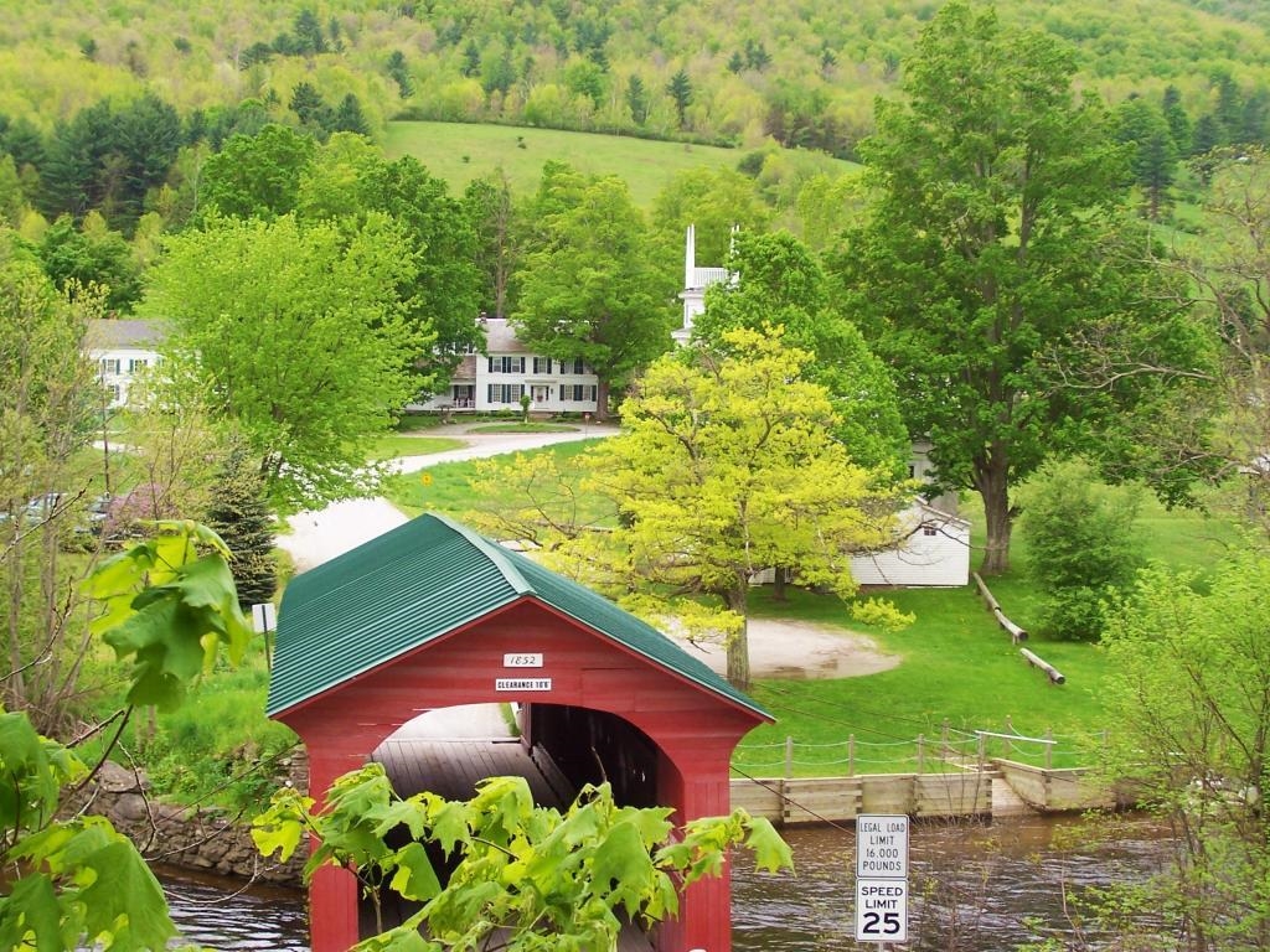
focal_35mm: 66
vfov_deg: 22.3
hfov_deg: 29.4
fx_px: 2421
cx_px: 635
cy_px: 476
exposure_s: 1/90
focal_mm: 10.8
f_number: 4
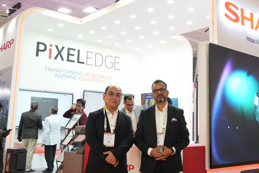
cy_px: 78
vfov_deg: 31.2
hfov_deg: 45.2
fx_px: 310
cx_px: 153
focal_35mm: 43
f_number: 4.5
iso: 1000
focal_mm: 35
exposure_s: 1/125
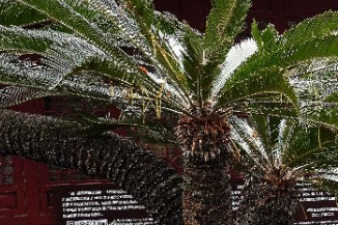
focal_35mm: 232
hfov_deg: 8.4
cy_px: 248
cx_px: 700
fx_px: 2177
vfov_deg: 5.9
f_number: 4.5
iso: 1600
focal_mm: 54
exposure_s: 1/160
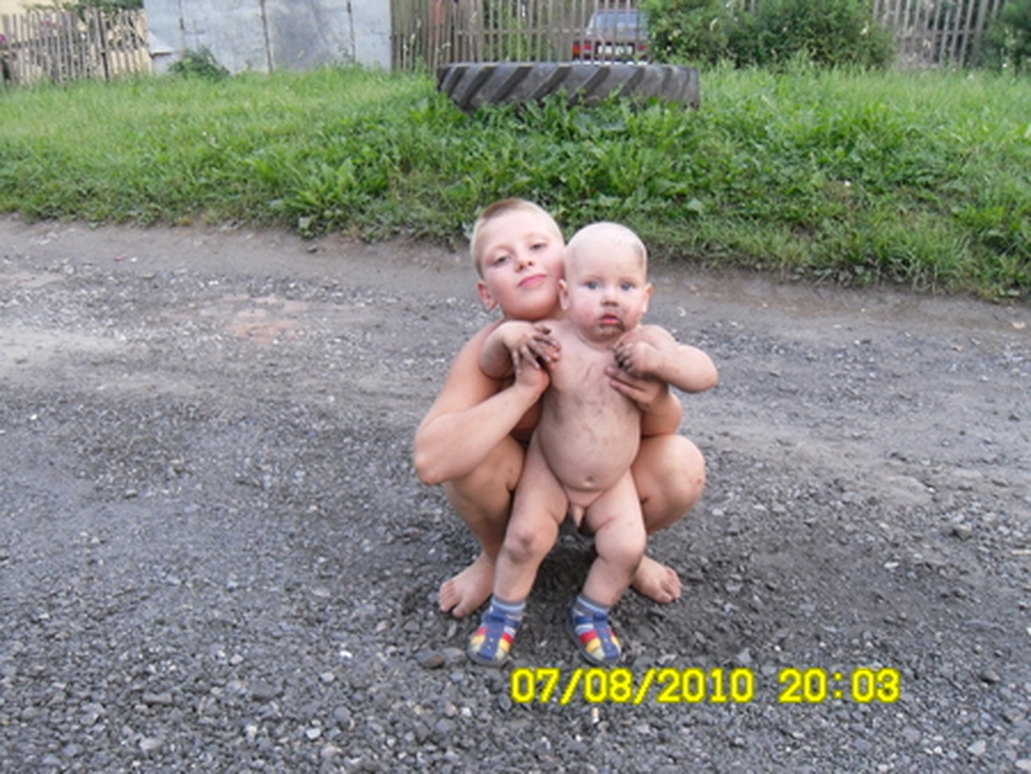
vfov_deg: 41.8
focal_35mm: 34
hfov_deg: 53.9
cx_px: 516
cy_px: 387
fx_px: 1013
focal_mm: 6
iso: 200
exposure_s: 1/45
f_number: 2.8
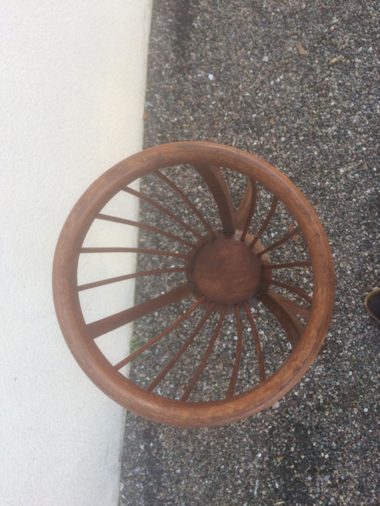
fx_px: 424
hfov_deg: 48.2
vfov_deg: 61.7
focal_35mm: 29
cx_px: 190
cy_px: 253
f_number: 2.2
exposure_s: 1/100
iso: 32
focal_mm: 4.15
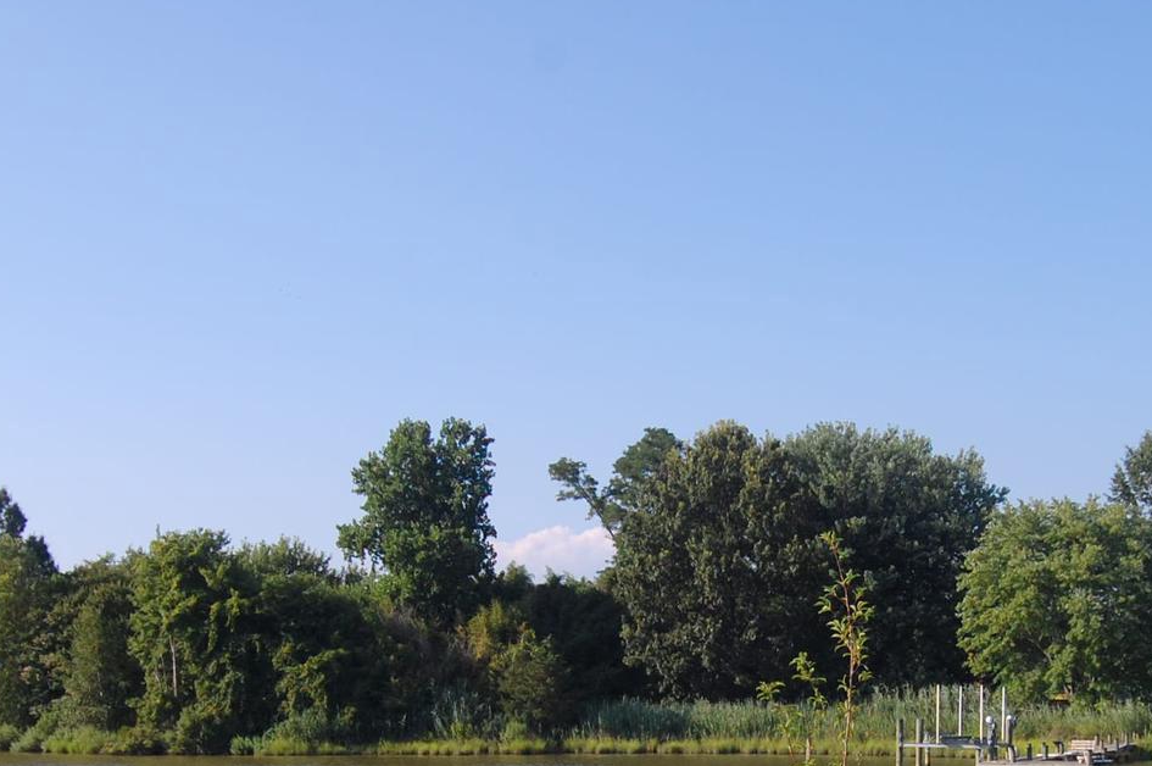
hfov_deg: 30.9
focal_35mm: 65
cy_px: 721
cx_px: 691
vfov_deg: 20.4
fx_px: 2078
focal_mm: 20
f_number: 7.1
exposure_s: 1/400
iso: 200
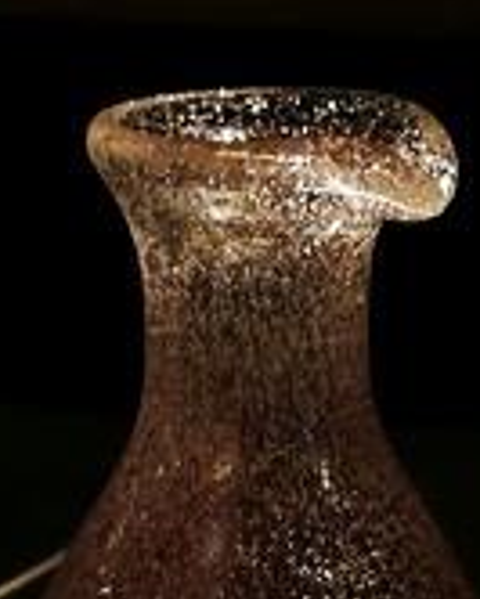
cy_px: 1032
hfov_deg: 9.9
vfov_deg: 11.6
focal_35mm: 156
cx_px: 92
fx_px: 2768
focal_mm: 3.95
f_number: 2.2
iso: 250
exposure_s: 1/33.3
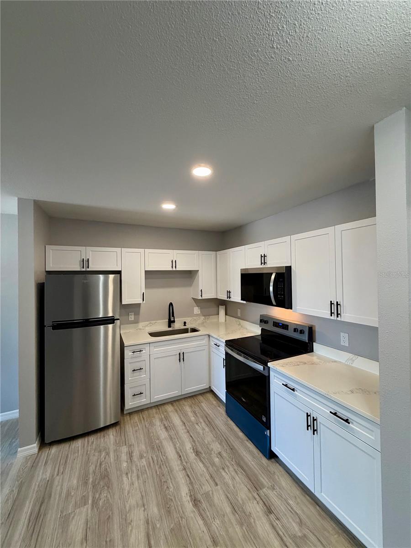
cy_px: 274
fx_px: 222
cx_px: 206
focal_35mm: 14
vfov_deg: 102.1
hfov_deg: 85.7
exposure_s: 1/120
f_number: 2.2
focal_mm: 2.22
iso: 320
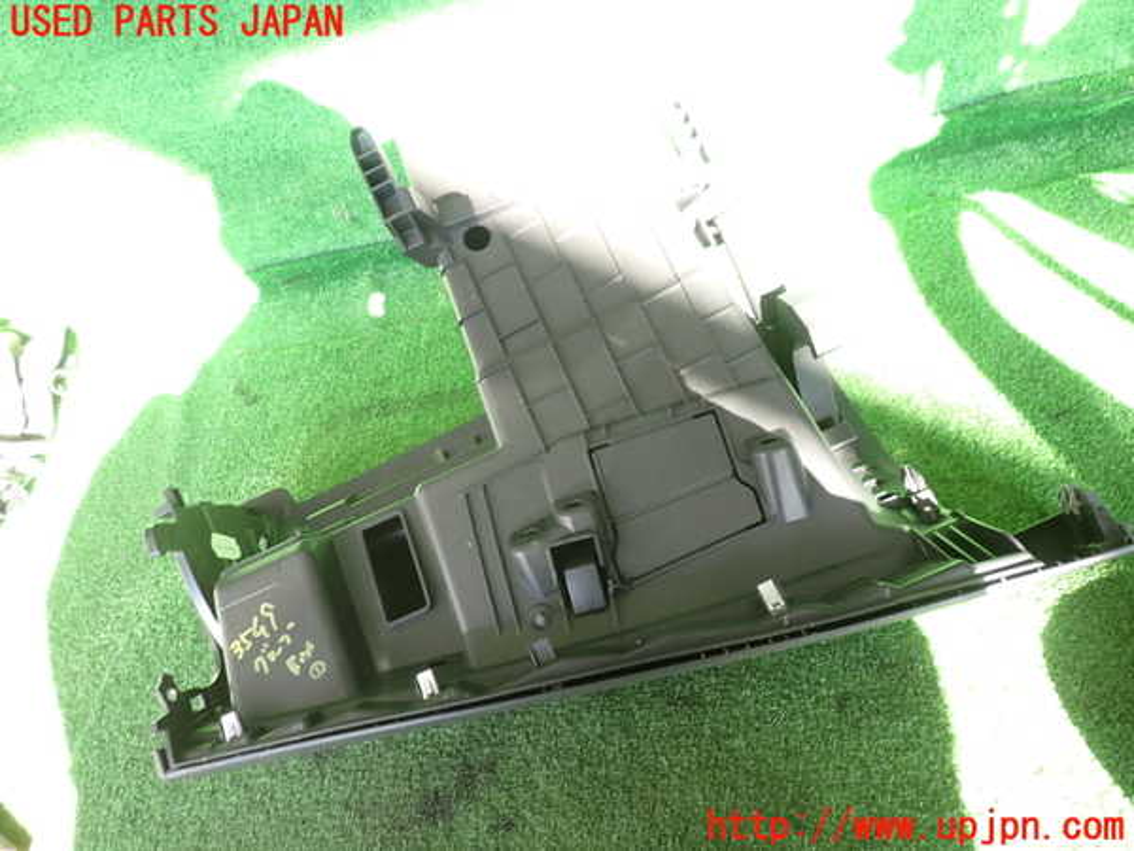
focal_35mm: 25
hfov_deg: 69.4
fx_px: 819
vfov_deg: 54.9
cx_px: 567
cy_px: 426
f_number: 2
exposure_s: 1/60
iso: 160
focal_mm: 4.5
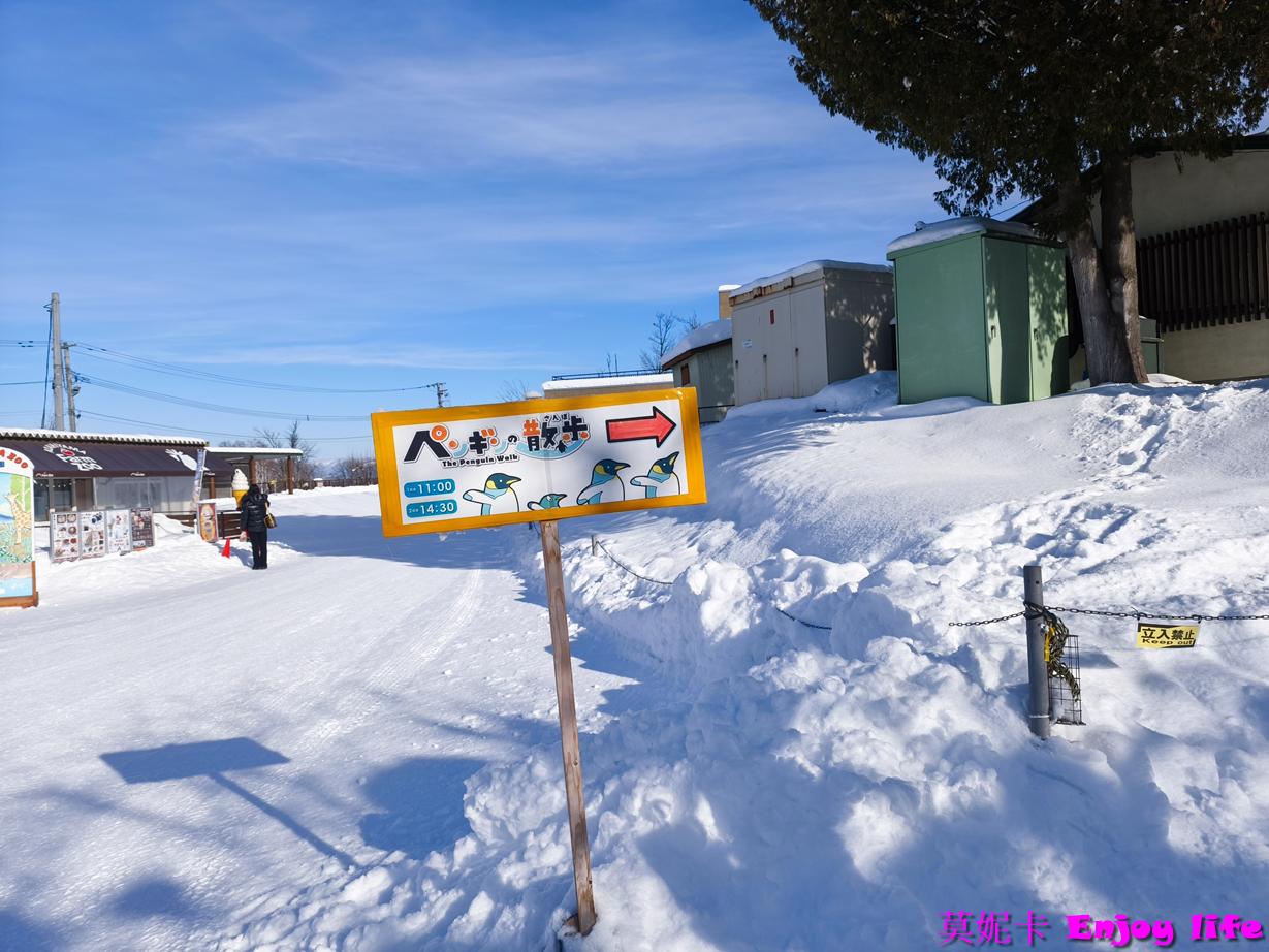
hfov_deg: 73.9
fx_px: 843
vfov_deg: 58.9
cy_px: 476
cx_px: 634
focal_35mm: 23
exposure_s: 1/4007
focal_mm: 6.57
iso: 64
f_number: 1.6
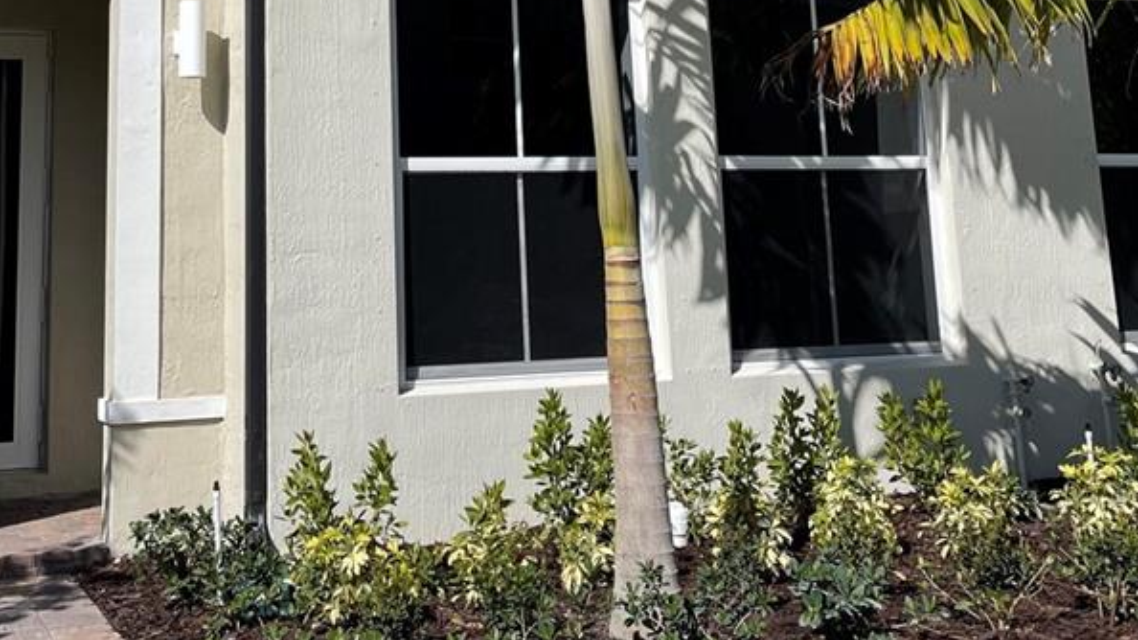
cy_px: -138
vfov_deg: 20.4
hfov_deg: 37.6
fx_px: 1659
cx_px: 416
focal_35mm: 55
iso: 32
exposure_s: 1/6579
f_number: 1.6
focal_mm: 5.1
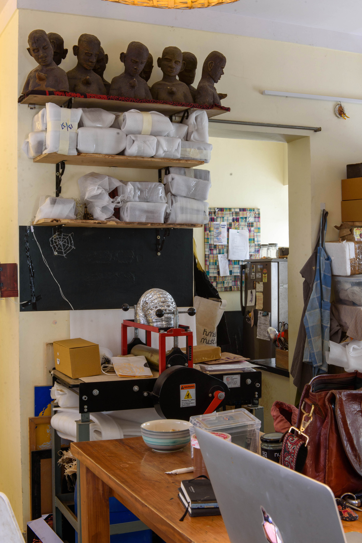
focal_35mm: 45
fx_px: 678
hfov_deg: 29.9
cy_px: 272
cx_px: 181
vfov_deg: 43.6
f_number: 16
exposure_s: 1
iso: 400
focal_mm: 45
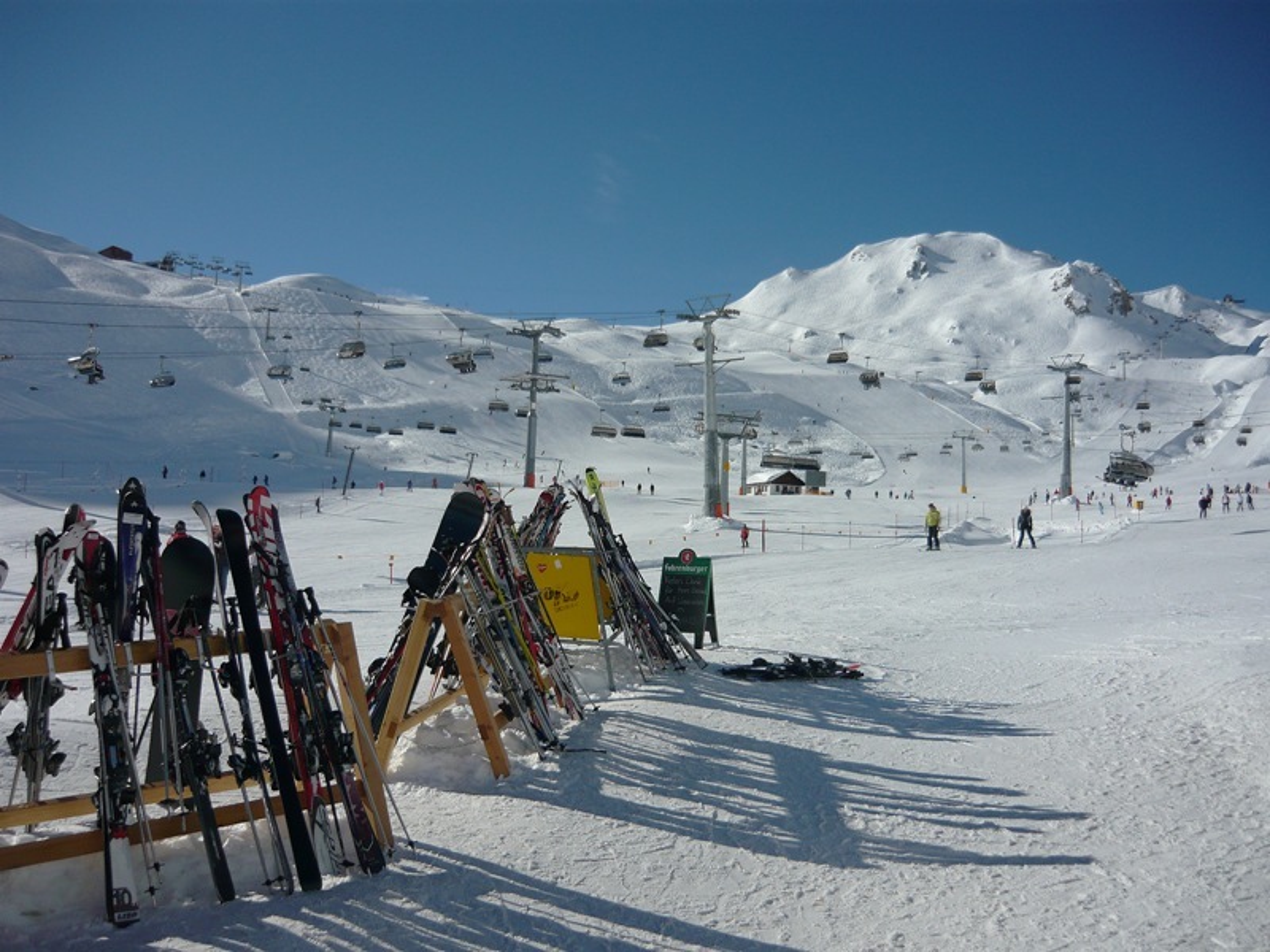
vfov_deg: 42.9
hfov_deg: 55.4
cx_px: 635
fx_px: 1211
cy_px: 476
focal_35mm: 33
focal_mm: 5.5
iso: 100
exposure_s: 1/500
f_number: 8
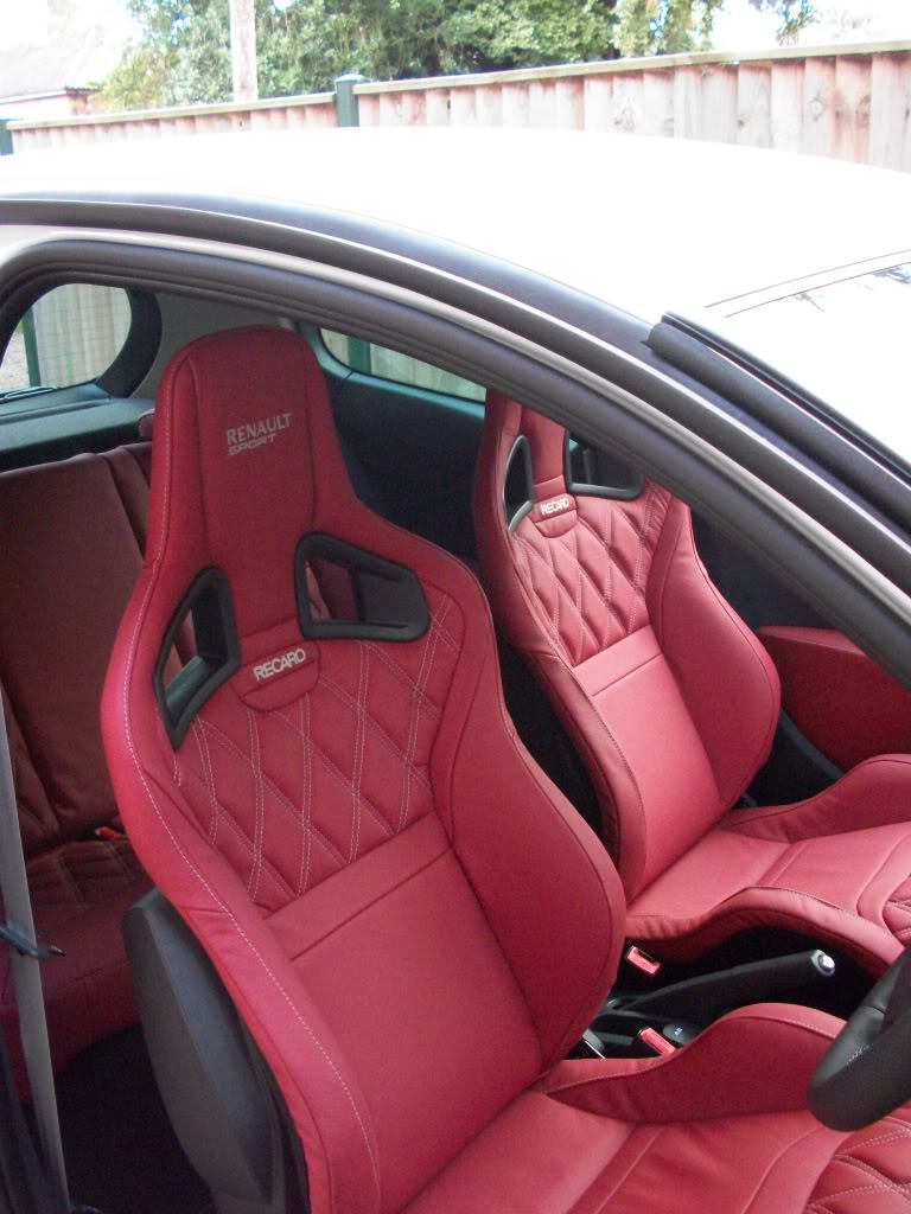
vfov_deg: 52.6
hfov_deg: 40.7
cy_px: 607
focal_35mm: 35
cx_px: 456
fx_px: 1228
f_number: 3.1
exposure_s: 1/125
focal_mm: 6.3
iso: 468
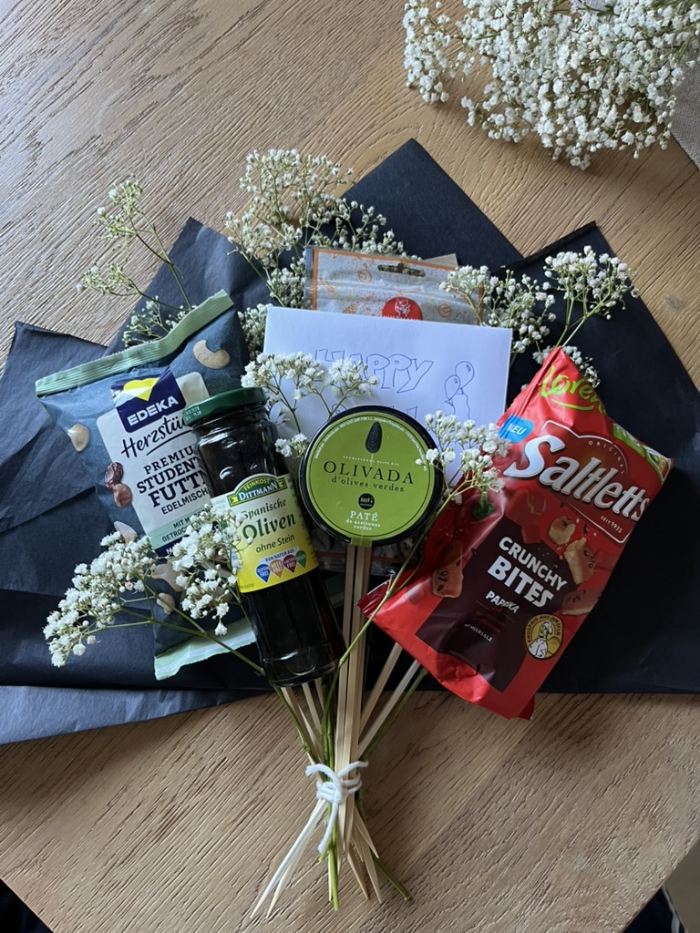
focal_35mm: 26
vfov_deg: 67.3
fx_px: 701
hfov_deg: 53.1
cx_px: 350
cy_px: 466
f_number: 1.6
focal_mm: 5.1
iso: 160
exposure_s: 1/60
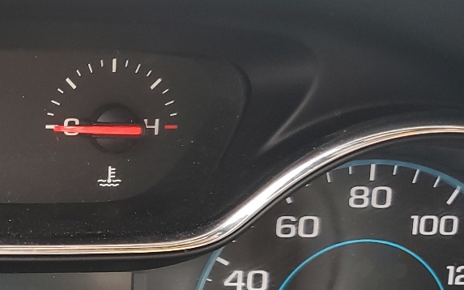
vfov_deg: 16.6
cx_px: -22
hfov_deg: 25.2
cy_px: 279
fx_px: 974
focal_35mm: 77
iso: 60
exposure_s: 1/120
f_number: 1.5
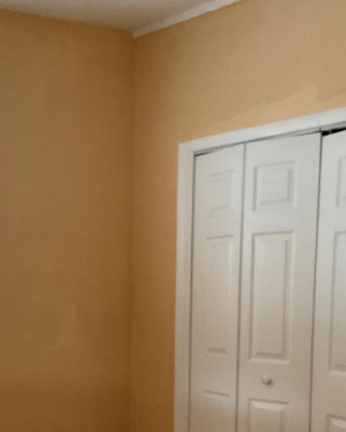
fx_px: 742
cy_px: 351
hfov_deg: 26.2
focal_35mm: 58
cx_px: 130
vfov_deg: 31.6
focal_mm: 3
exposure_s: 1/25
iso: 320
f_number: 1.8
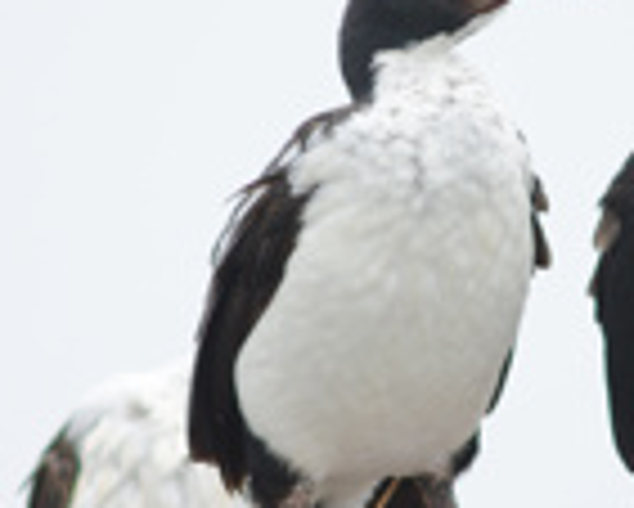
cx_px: 436
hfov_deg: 1.3
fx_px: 28015
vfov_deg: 1.0
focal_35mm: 1492
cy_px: 218
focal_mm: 300
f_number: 4
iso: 250
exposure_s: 1/1000
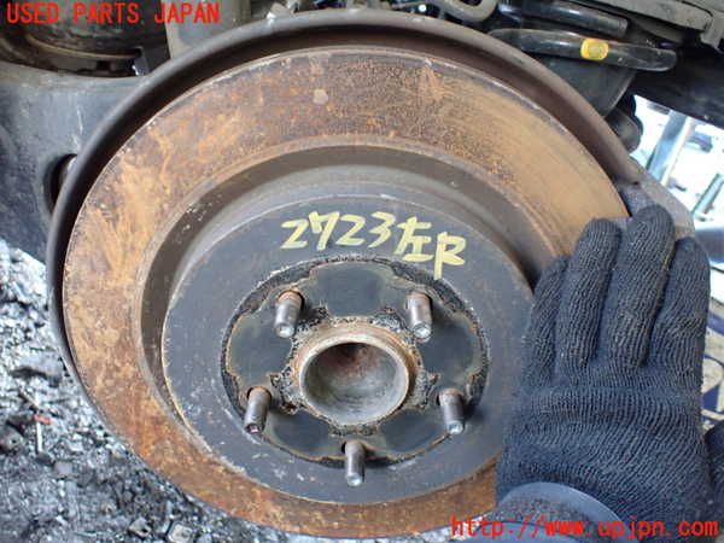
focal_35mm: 30
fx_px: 627
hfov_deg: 60.0
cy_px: 272
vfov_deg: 46.8
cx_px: 362
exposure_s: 1/50
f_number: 2.3
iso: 800
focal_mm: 5.4
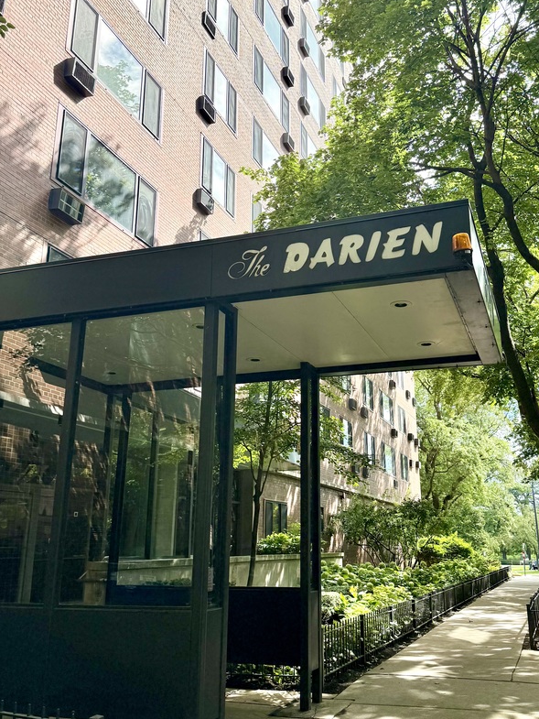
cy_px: 334
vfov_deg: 55.3
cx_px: 312
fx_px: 685
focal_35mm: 33
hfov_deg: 42.8
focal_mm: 6.76
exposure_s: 1/2833
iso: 80
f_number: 1.78
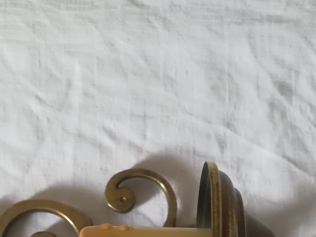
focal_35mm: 58
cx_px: 142
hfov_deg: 33.2
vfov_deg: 23.6
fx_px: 529
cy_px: 262
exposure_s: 1/33.3
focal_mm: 3.83
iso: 320
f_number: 2.2
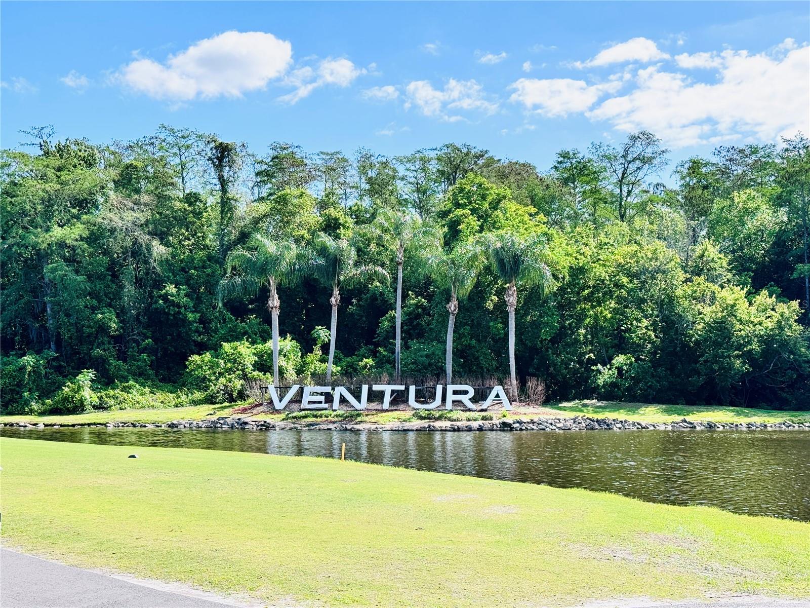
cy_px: 304
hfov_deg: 39.7
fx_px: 1123
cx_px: 405
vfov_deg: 30.3
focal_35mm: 48
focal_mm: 6.76
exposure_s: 1/3817
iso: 64
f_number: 1.78
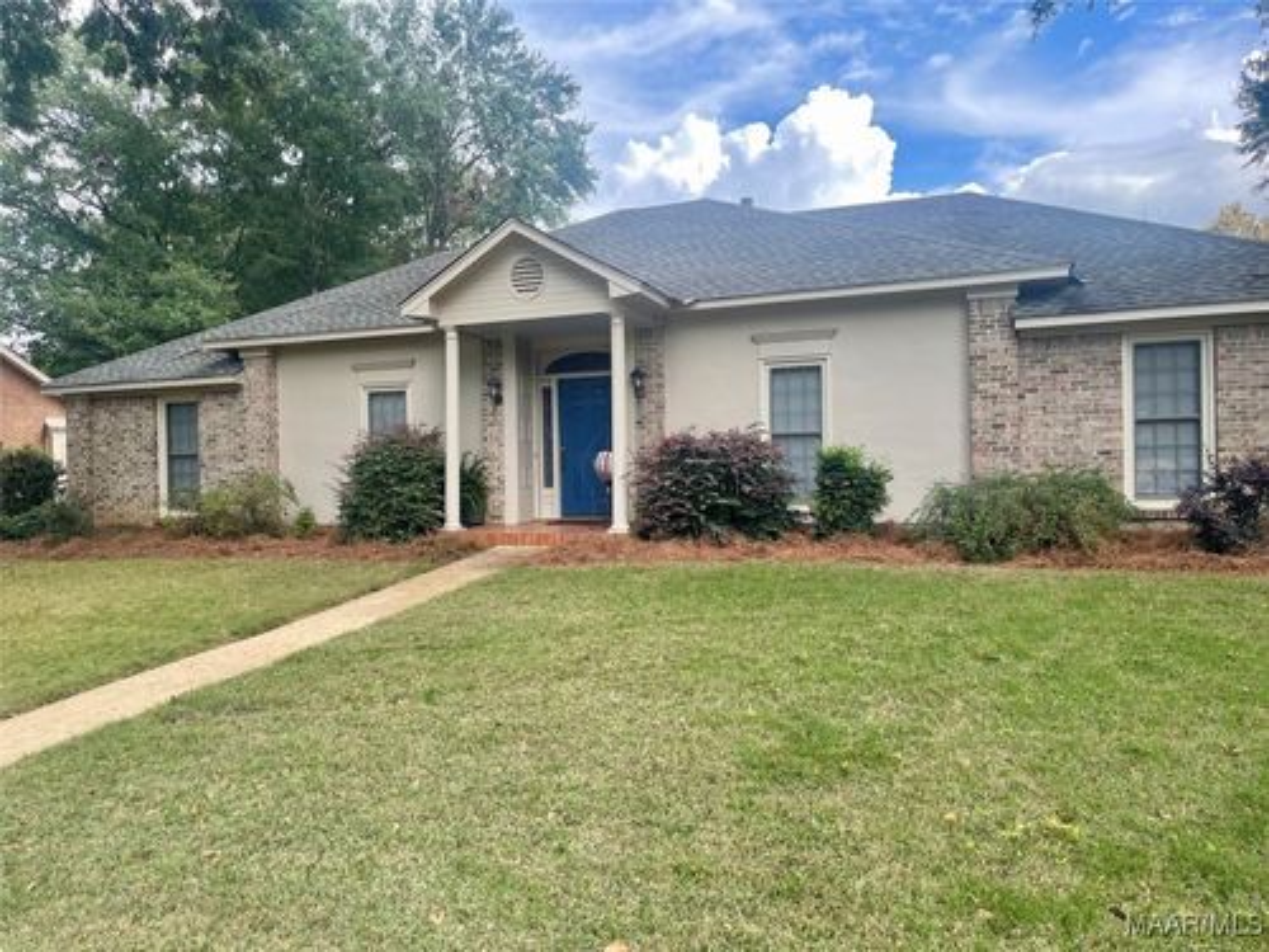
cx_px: 634
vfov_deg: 54.9
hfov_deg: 69.4
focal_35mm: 25
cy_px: 476
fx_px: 916
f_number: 1.6
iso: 32
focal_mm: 5.1
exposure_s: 1/770
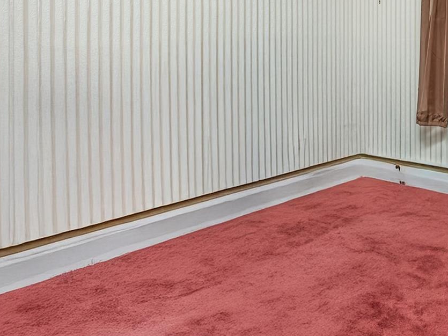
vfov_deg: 41.0
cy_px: 64
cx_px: 433
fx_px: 427
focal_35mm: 33
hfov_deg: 47.4
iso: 320
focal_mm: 14
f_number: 5.6
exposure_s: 1/200
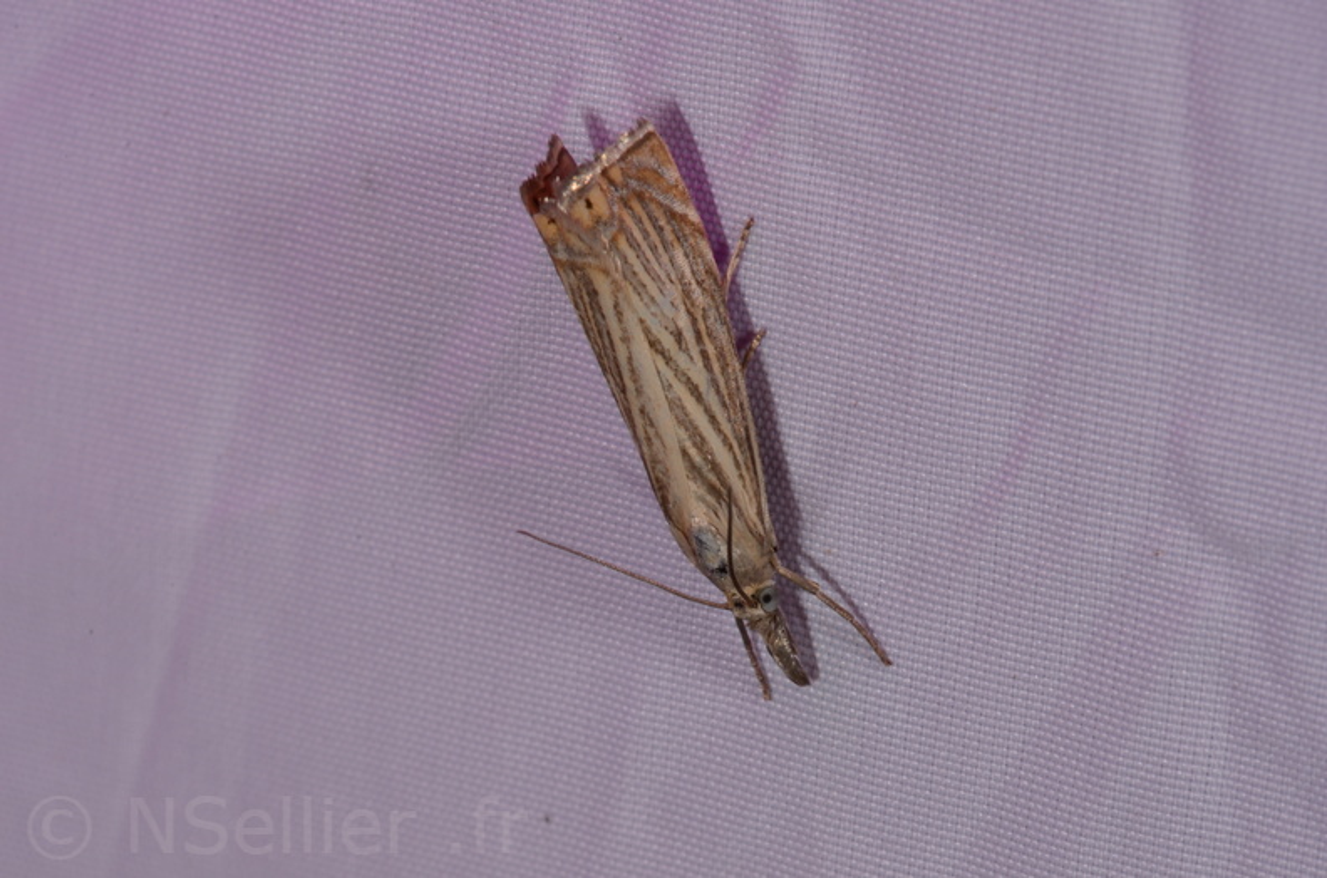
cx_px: 664
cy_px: 439
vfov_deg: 10.7
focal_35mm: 128
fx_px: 4688
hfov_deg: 16.1
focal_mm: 85
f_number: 32
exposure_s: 1/60
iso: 100
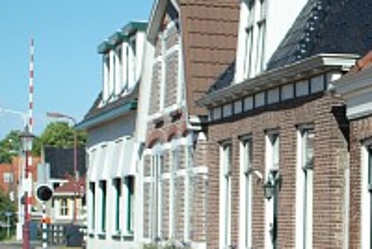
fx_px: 1231
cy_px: 209
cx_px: 411
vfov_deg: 11.5
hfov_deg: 16.6
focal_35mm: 119
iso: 400
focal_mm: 35
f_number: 3.5
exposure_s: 1/4000
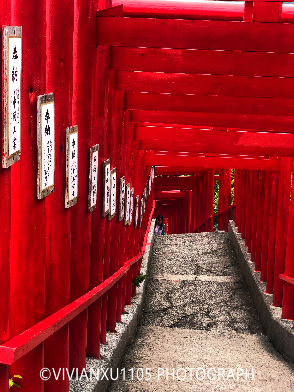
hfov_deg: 28.0
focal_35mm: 52
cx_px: 147
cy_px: 196
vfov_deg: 36.8
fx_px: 589
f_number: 2.4
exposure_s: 1/120
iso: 20
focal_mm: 6
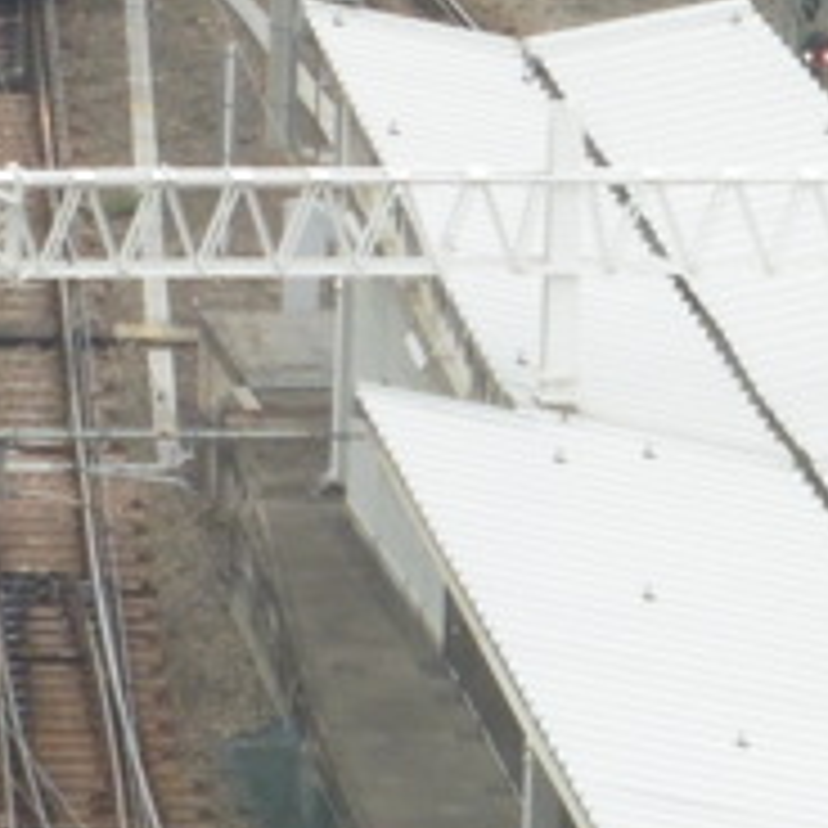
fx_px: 18240
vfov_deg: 2.6
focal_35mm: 674
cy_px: -472
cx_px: 198
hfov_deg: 2.6
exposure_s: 1/80
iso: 200
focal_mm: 24.4
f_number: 5.4
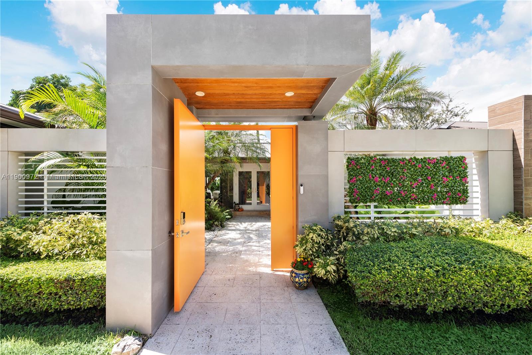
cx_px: 266
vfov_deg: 81.2
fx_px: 207
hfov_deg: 104.2
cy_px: 178
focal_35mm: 14
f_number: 9
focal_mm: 14
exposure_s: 1/25
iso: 100
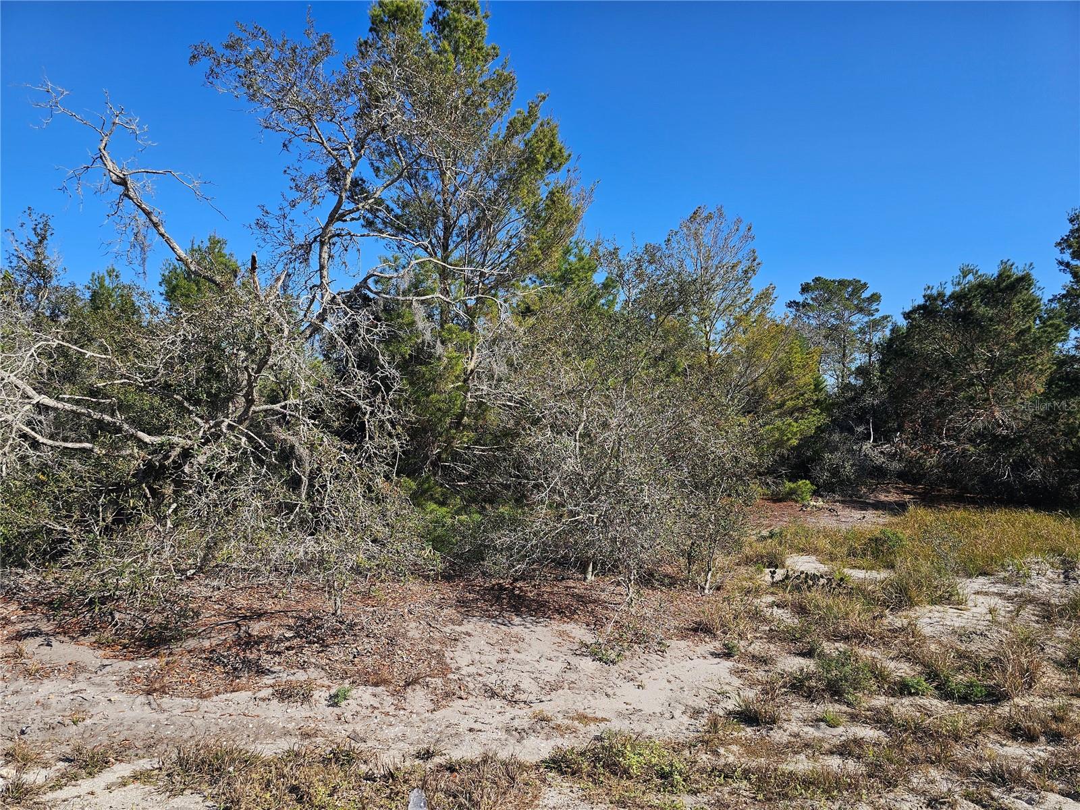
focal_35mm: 23
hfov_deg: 73.9
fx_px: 718
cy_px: 405
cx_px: 540
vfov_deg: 58.9
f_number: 1.7
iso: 10
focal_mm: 6.3
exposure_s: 1/732
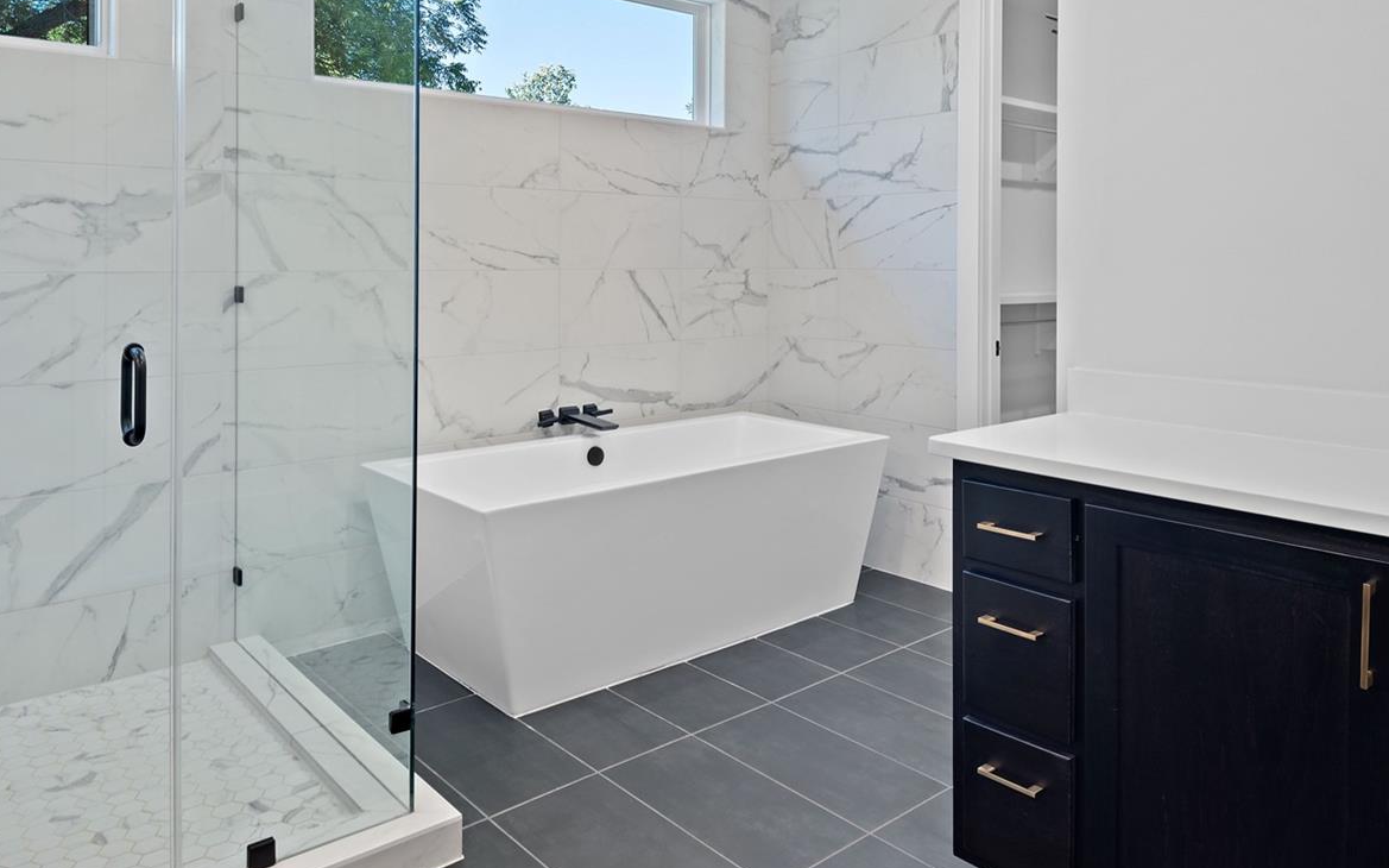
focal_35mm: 25
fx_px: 946
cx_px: 695
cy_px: 260
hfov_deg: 72.6
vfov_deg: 48.1
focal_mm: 14
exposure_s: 1
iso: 100
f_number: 8
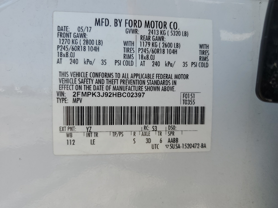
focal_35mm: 26
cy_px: 104
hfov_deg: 67.3
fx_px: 209
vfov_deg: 53.1
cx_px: 139
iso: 50
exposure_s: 1/1250
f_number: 1.5
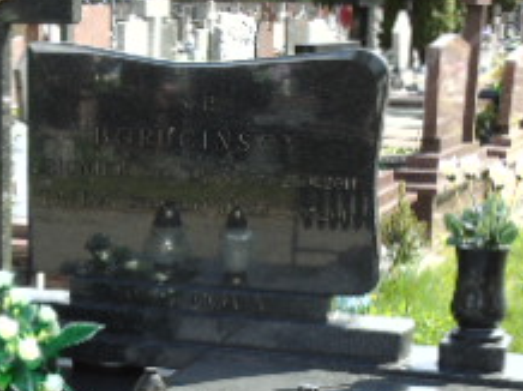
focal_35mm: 100
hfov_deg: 19.4
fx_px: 1509
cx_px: 79
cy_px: 405
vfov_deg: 14.5
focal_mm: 6.1
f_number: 3.8
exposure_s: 1/320
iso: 80
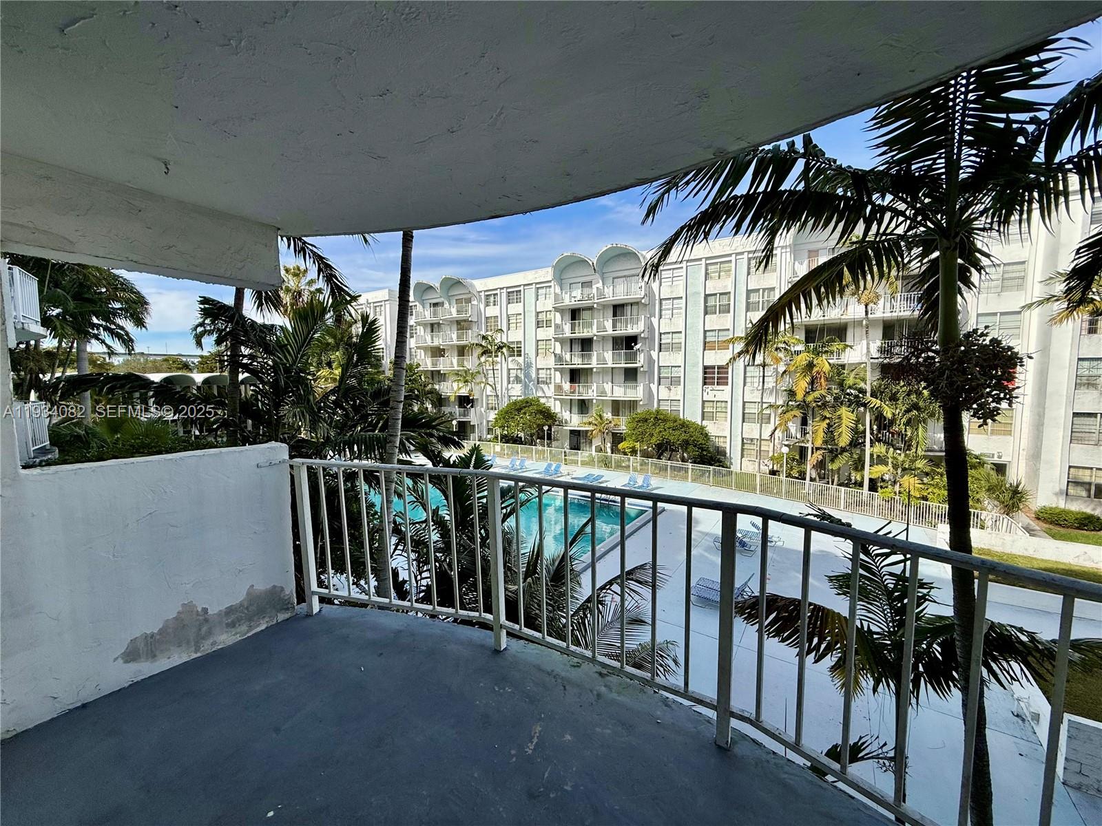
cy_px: 413
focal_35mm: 14
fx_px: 446
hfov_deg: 102.1
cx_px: 551
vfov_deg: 85.7
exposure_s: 1/2506
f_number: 2.2
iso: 50
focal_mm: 2.22
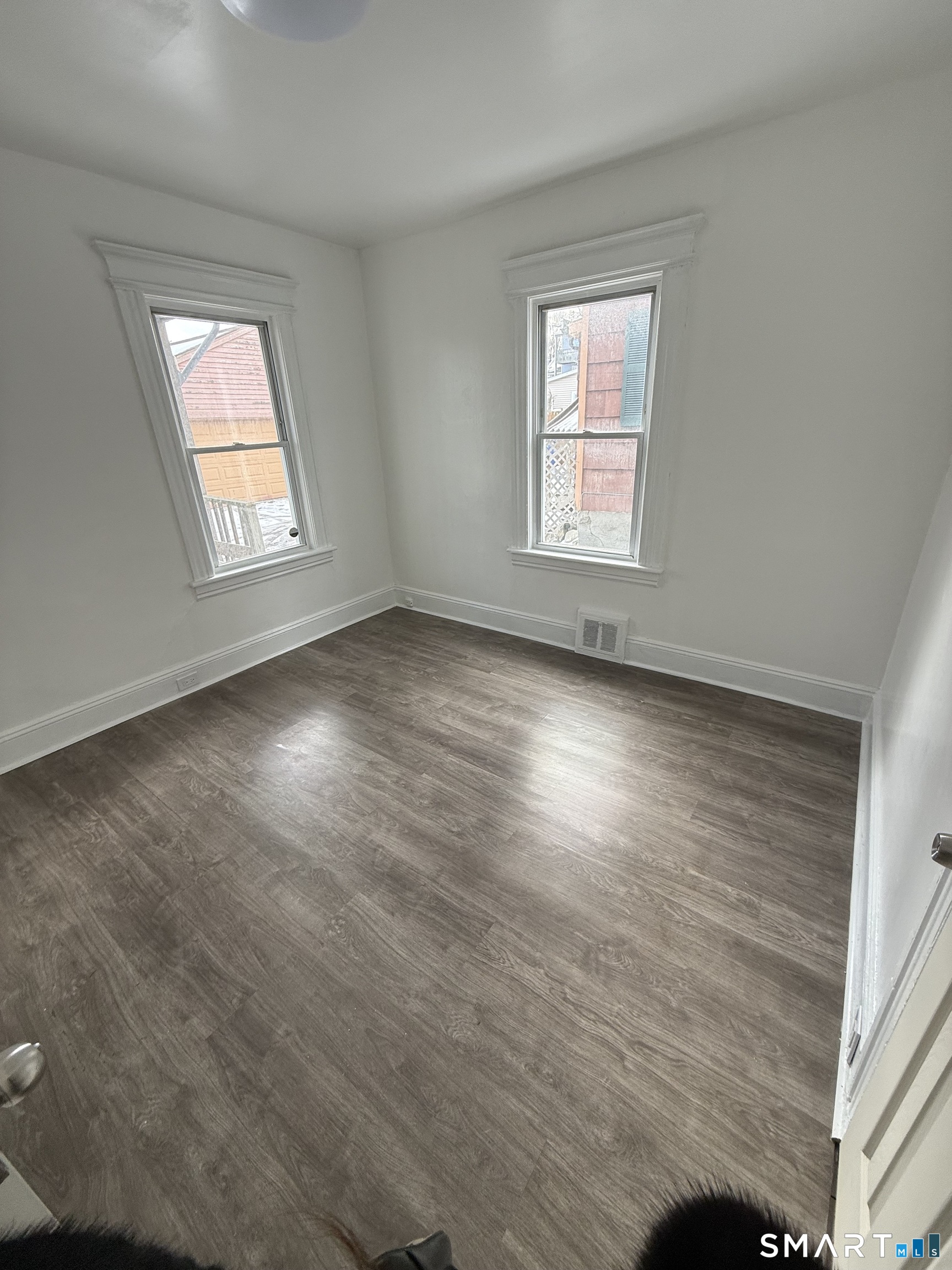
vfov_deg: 102.1
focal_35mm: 14
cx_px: 476
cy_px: 635
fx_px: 513
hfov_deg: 85.7
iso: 80
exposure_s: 1/99
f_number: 2.2
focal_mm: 2.22
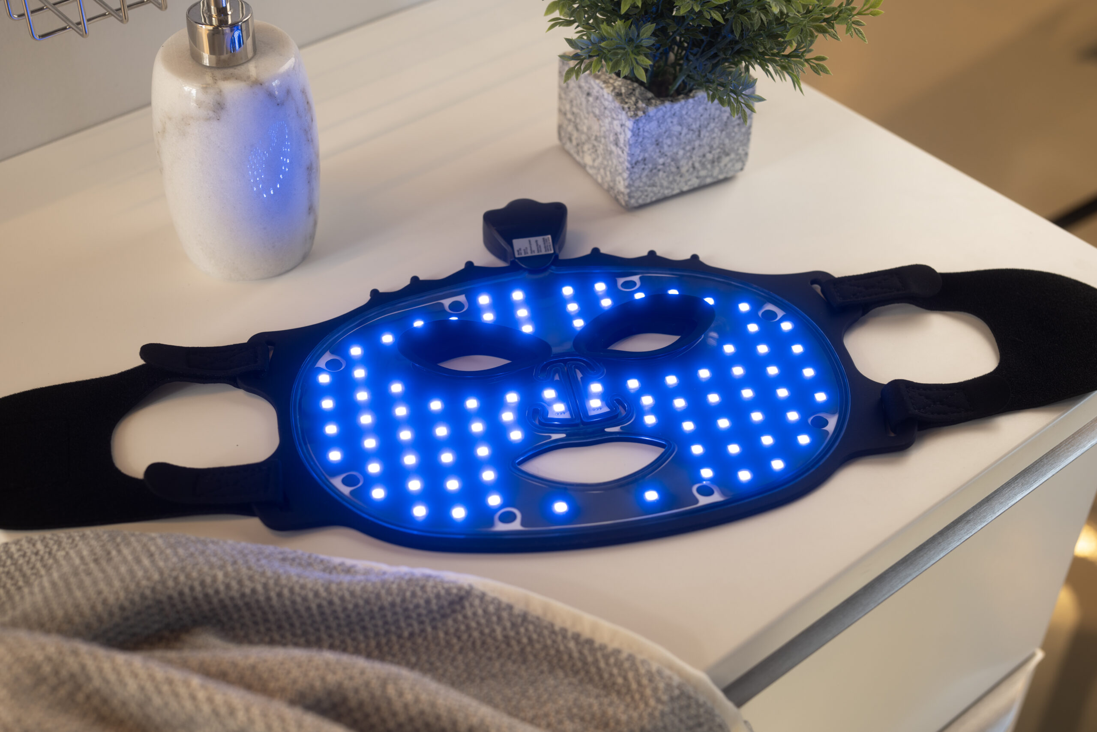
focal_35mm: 50
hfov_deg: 39.6
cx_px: 548
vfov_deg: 27.0
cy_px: 366
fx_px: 1524
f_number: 4
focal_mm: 50
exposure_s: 1/5
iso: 100
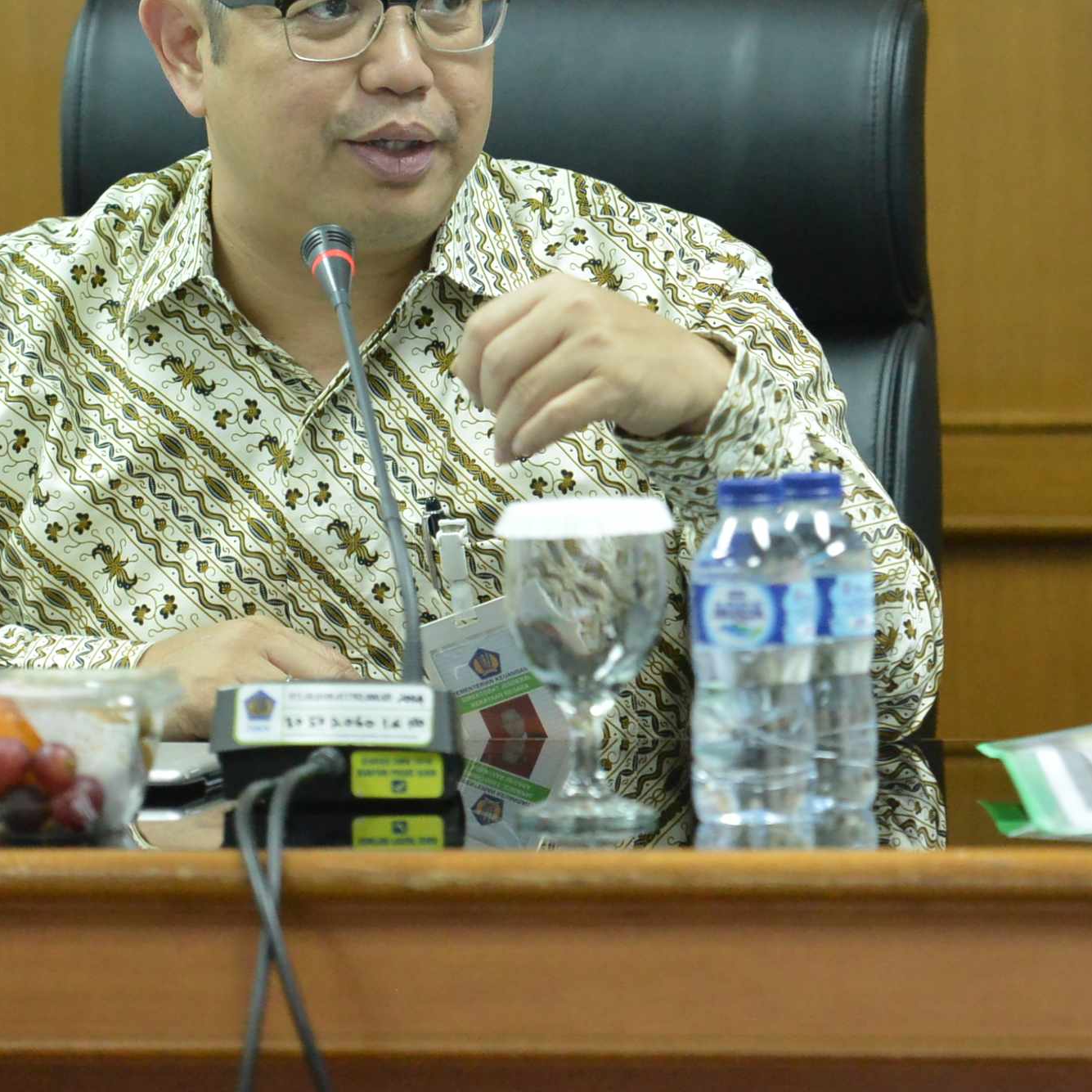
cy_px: 245
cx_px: 954
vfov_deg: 6.0
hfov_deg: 6.0
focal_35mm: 293
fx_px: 10457
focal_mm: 125
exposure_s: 1/400
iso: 6400
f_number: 2.8
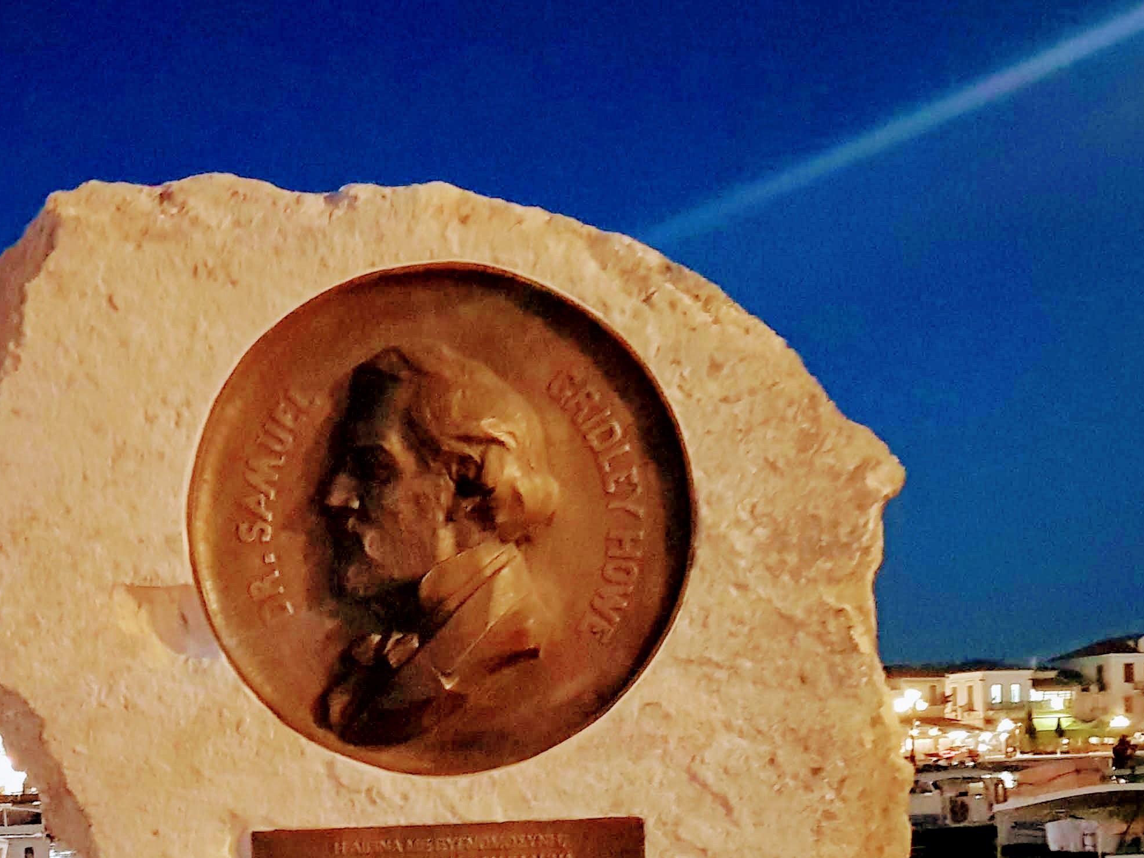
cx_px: 246
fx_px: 1751
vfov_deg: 26.3
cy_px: 819
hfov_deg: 35.1
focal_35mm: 53
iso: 1000
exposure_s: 1/10
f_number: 1.7
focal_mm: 4.2
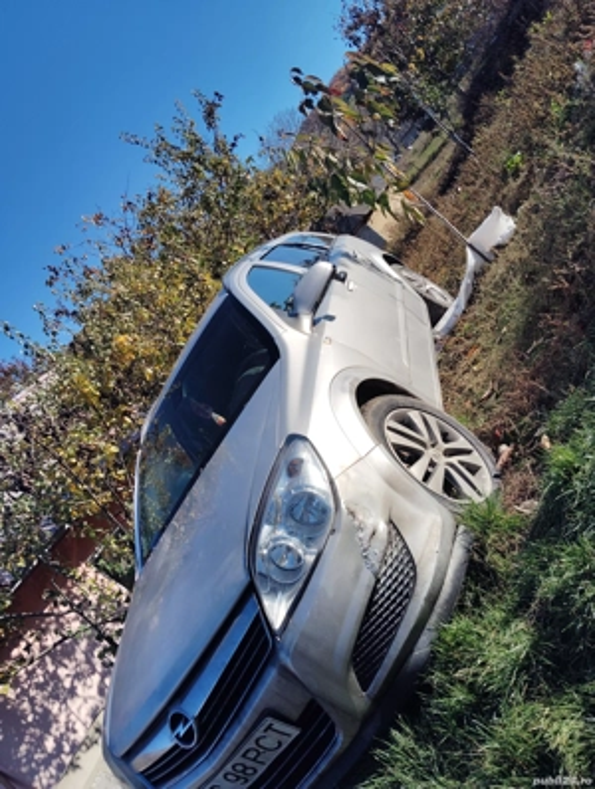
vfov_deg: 63.4
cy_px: 394
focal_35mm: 28
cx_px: 298
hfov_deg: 49.9
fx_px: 640
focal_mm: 4.22
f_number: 1.8
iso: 50
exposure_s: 1/926
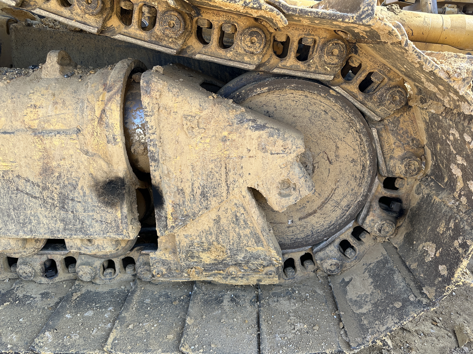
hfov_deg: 71.6
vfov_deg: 56.8
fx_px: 328
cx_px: 236
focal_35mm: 24
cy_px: 177
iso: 80
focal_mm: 6.86
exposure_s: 1/756
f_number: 1.78
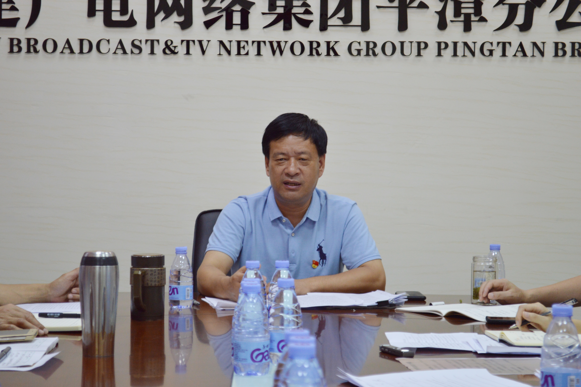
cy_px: 194
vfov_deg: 16.5
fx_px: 1330
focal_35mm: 82
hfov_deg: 24.6
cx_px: 290
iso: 400
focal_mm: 55
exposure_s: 1/25
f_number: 5.6
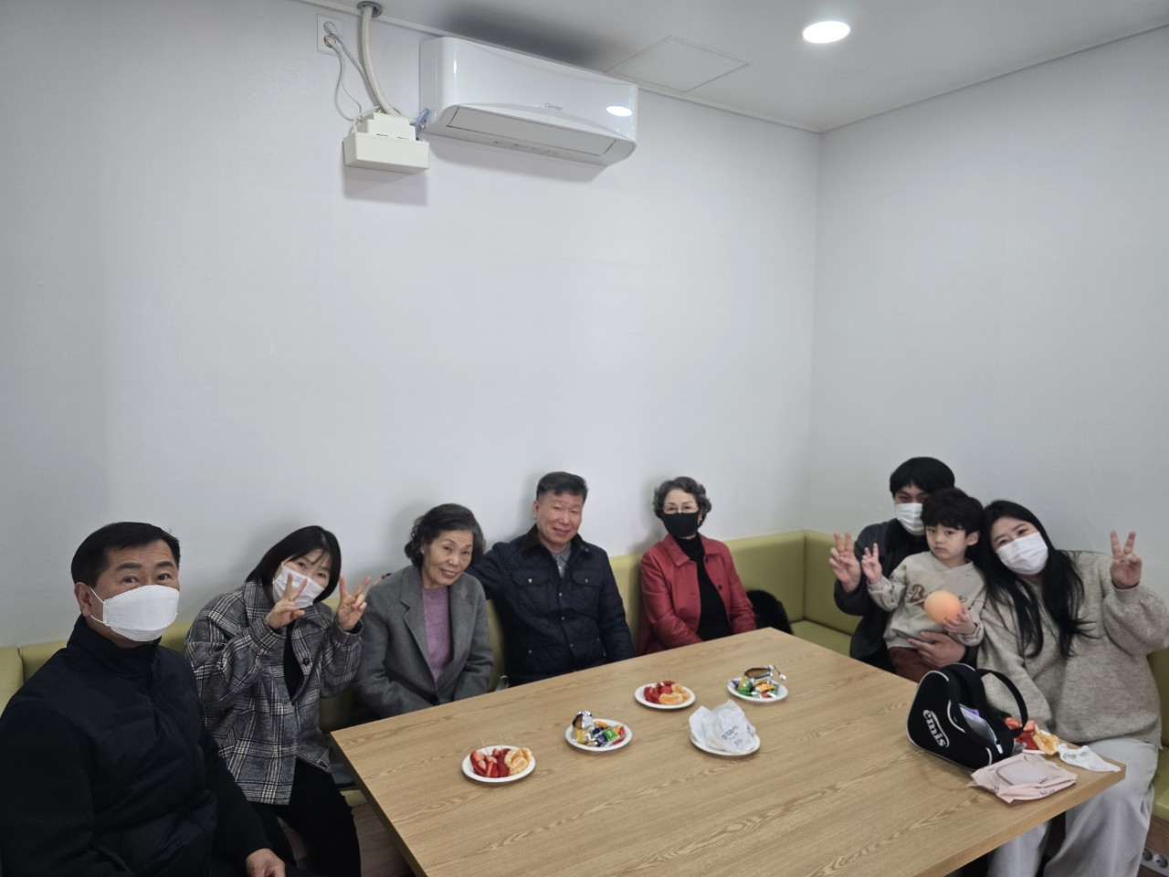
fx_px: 777
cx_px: 584
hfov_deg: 73.9
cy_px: 438
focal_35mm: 23
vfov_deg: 58.9
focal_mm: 6.3
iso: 160
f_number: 1.7
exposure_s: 1/120
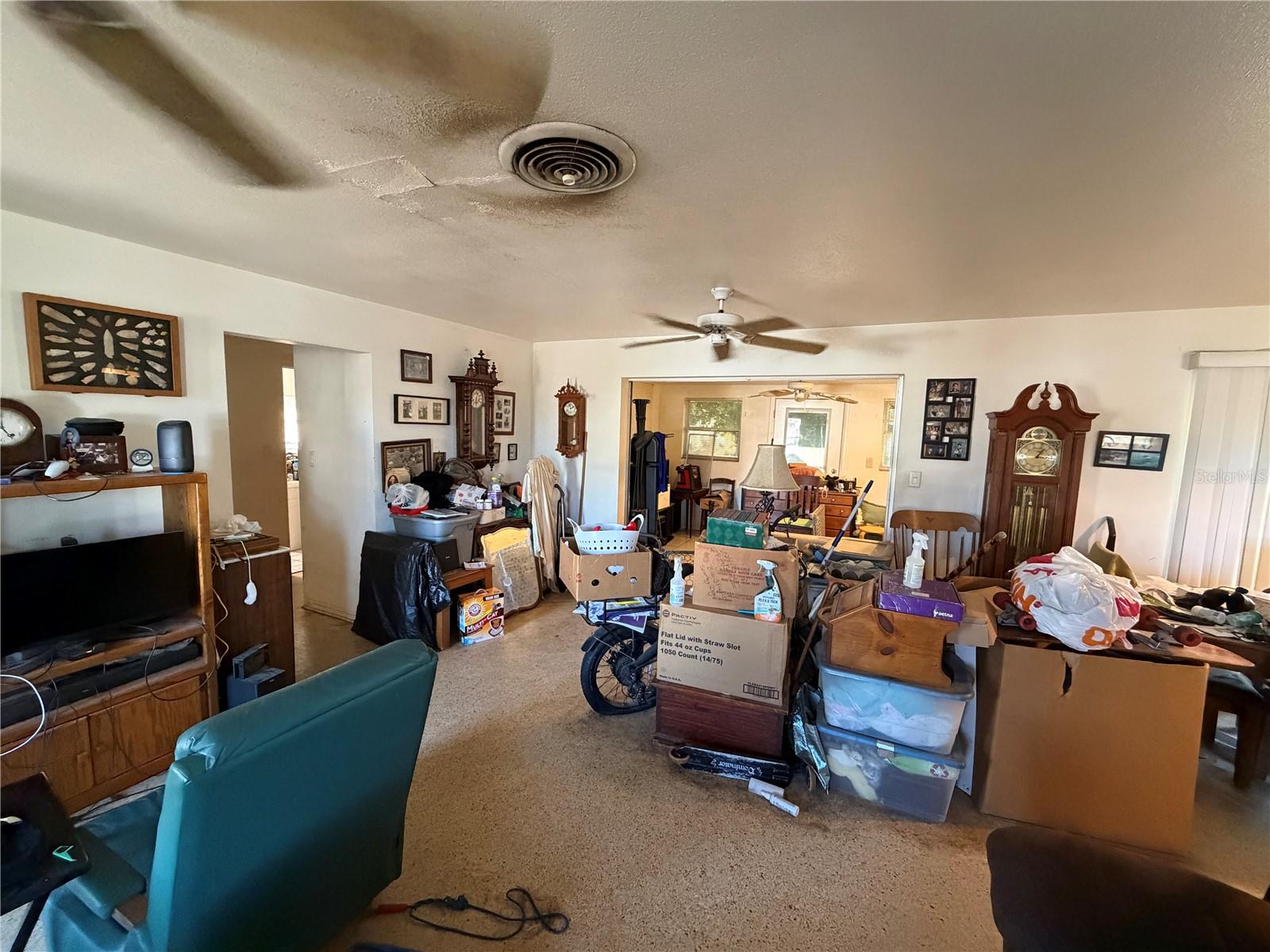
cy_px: 476
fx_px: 514
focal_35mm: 14
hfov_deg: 102.1
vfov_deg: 85.7
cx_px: 635
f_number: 2.2
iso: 800
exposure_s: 1/60
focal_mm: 2.22
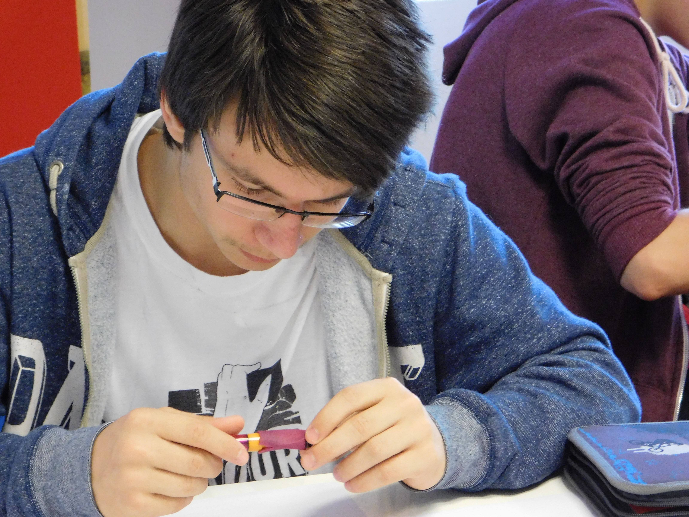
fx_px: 2946
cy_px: 258
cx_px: 344
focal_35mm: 148
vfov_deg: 10.0
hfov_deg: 13.3
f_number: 5.1
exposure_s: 1/20
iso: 800
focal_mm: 26.3
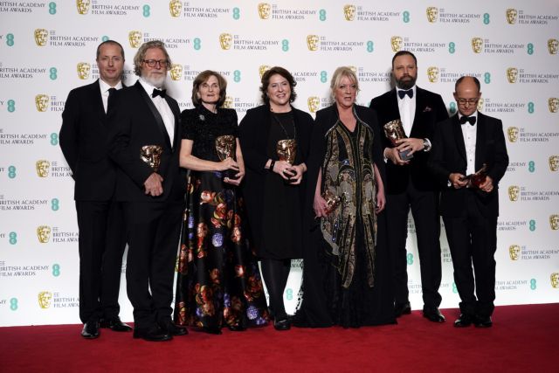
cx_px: 280
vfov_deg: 27.5
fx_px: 761
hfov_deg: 40.3
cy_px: 186
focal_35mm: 49
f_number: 5
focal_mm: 49
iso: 1600
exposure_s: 1/200
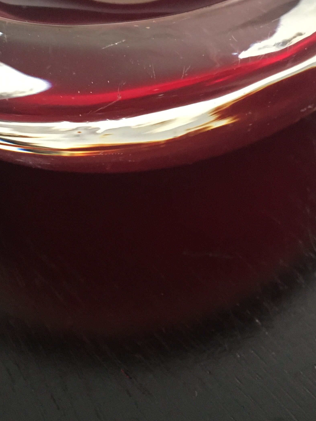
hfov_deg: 26.1
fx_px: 682
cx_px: 172
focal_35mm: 56
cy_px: 289
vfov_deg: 34.0
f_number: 2.2
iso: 250
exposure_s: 1/17
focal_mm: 4.15
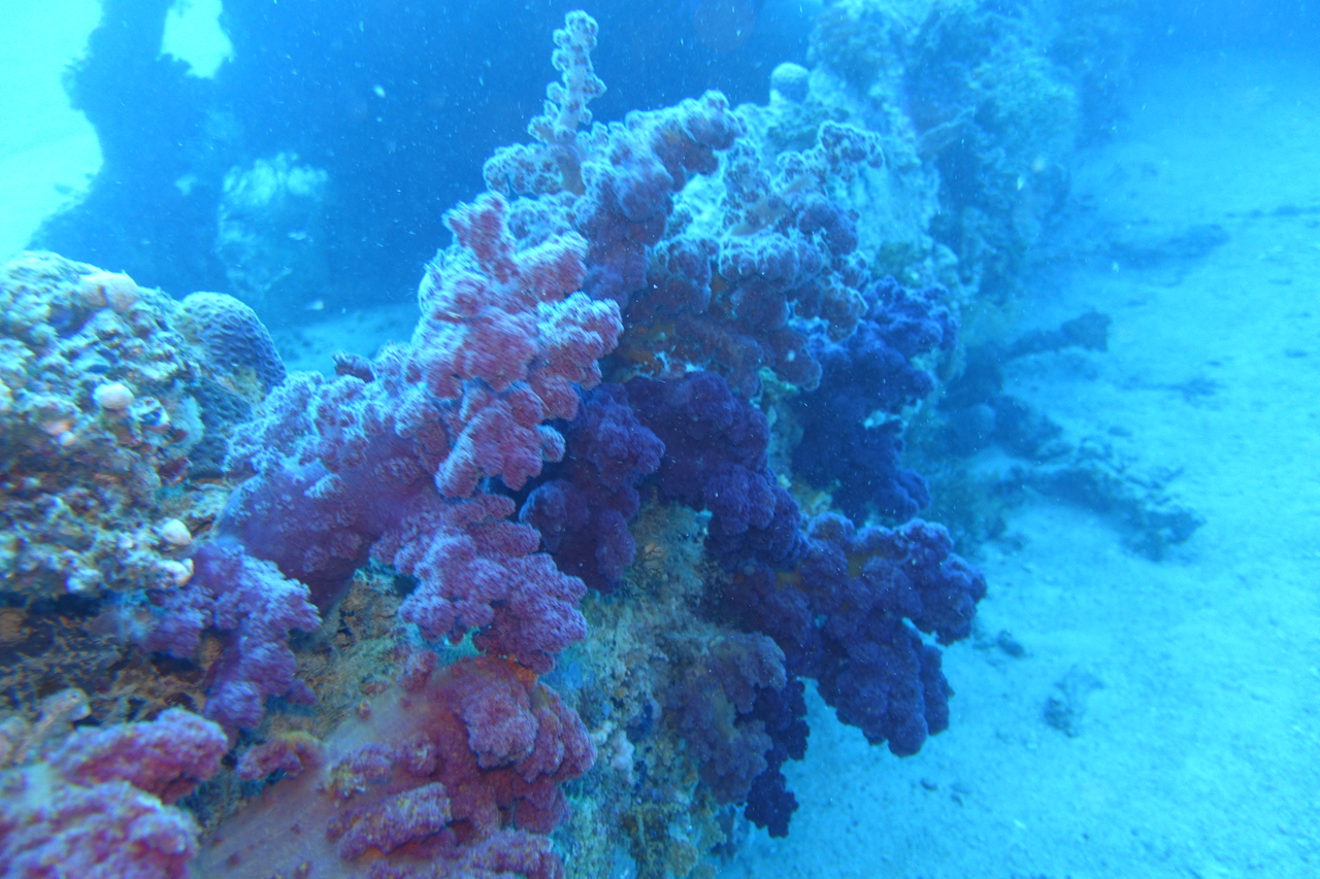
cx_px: 660
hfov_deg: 73.8
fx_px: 880
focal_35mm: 24
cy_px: 440
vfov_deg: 53.1
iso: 160
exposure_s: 1/30
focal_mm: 8.8
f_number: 1.8
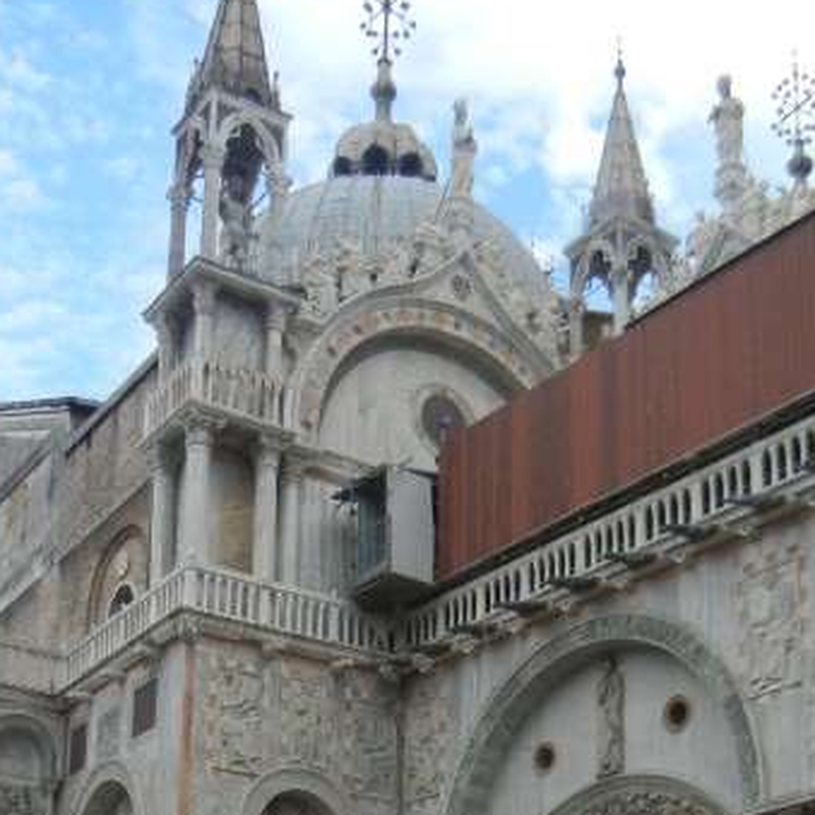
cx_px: 397
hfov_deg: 28.6
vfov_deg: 26.4
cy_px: 890
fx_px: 1598
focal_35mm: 60
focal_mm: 5.4
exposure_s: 1/470
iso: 160
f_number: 3.5
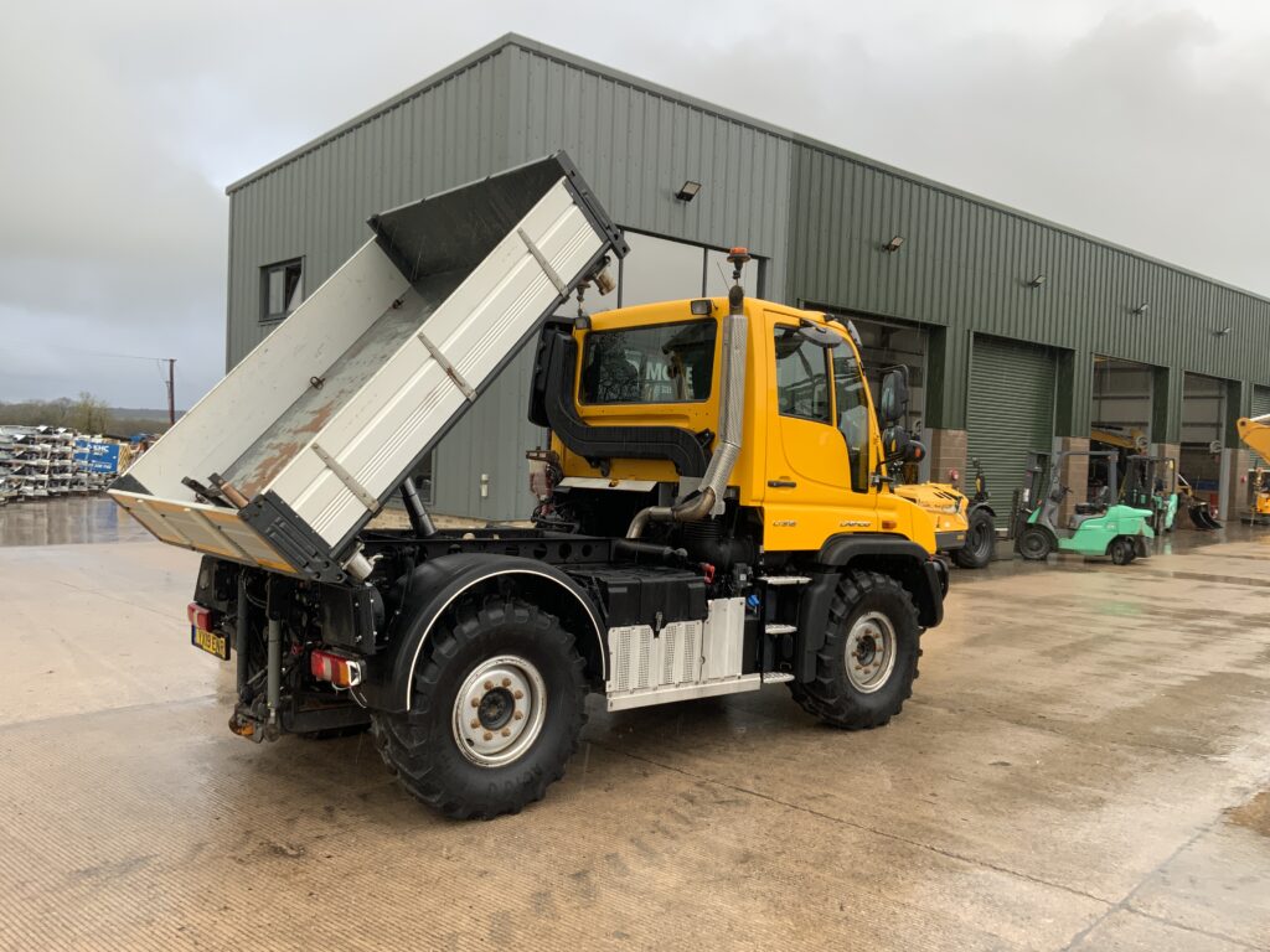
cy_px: 476
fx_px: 1064
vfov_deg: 48.2
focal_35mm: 29
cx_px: 635
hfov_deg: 61.7
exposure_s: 1/156
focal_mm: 3
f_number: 1.8
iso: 16
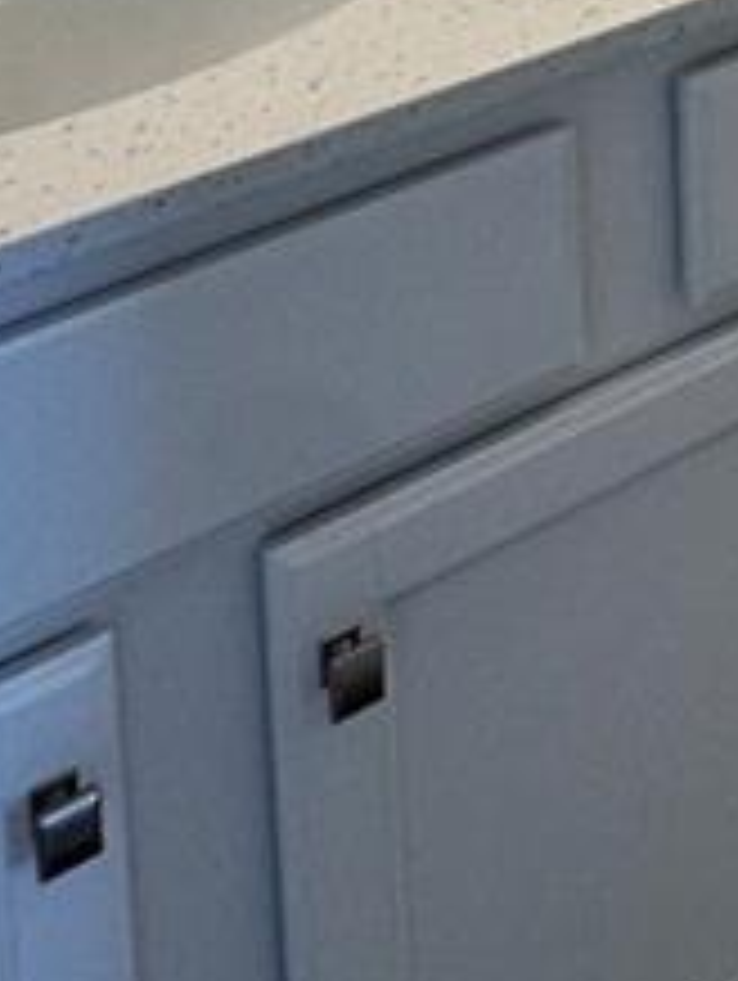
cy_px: -752
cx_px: 1197
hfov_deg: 16.9
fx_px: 2185
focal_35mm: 77
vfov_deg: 19.4
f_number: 2.2
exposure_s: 1/120
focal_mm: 2.22
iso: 125
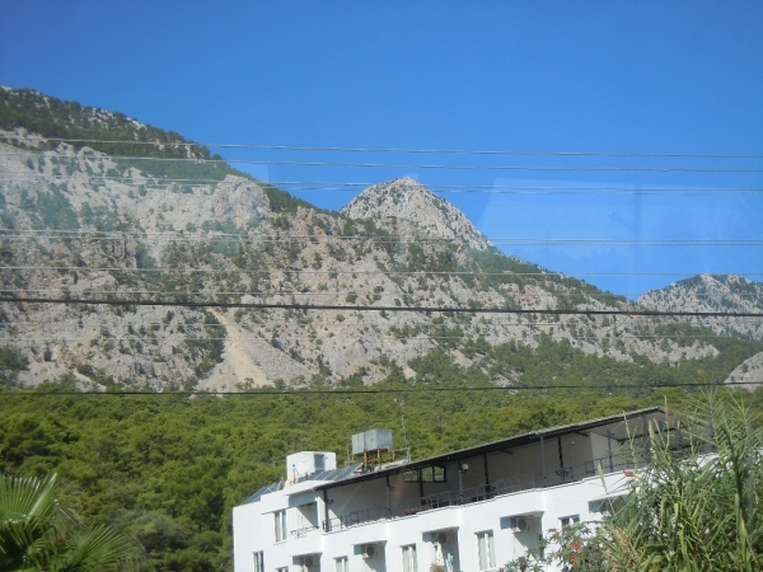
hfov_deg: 28.6
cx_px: 382
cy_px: 286
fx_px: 1499
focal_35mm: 68
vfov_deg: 21.6
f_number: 4.1
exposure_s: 1/400
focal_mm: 12.2
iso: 100
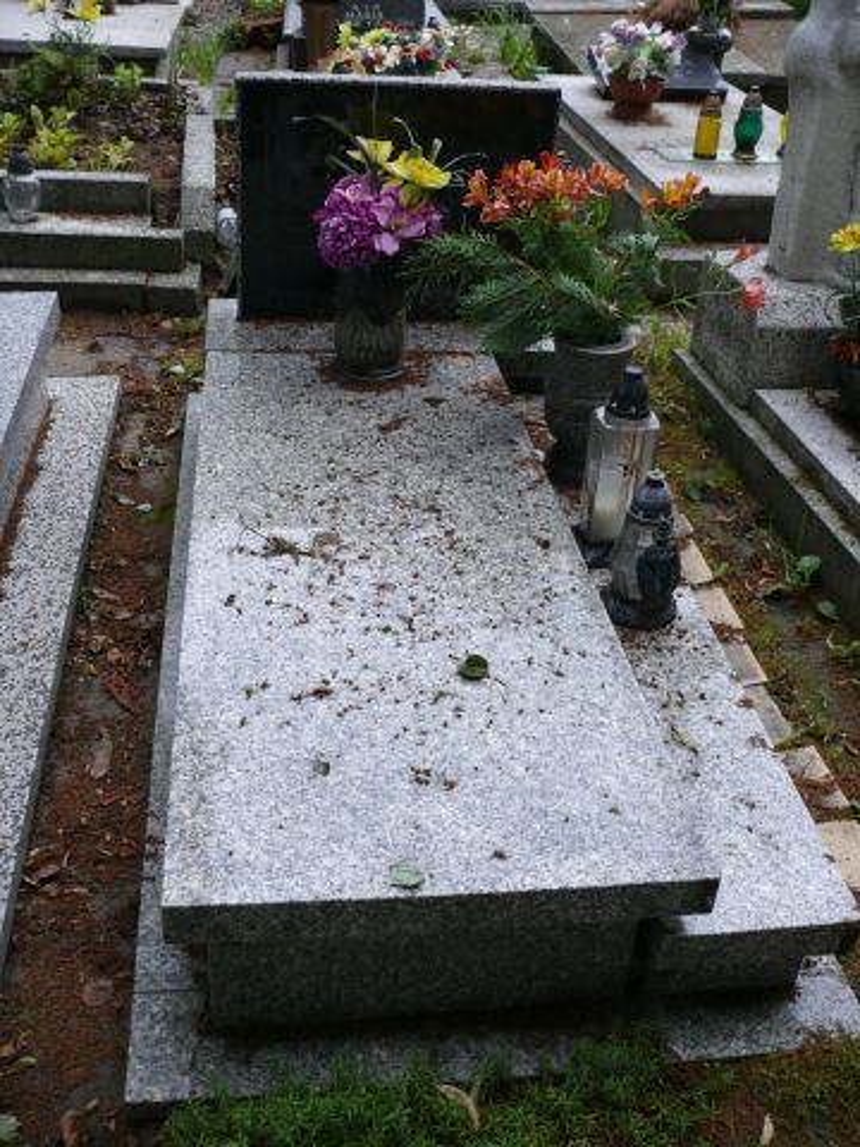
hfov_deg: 40.7
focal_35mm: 35
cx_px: 430
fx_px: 1159
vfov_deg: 52.6
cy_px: 574
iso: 100
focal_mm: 7.4
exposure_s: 1/50
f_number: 2.8
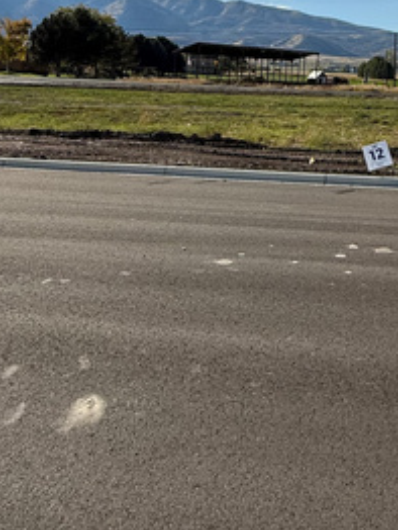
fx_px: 628
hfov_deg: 34.3
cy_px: 93
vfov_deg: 43.2
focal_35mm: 41
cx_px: 309
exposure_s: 1/3289
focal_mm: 2.22
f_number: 2.2
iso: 50
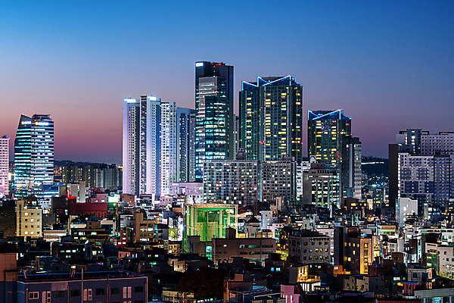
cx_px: 227
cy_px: 152
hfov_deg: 23.9
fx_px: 1072
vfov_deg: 16.1
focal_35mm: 85
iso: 160
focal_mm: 85
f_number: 5.6
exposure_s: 2.5
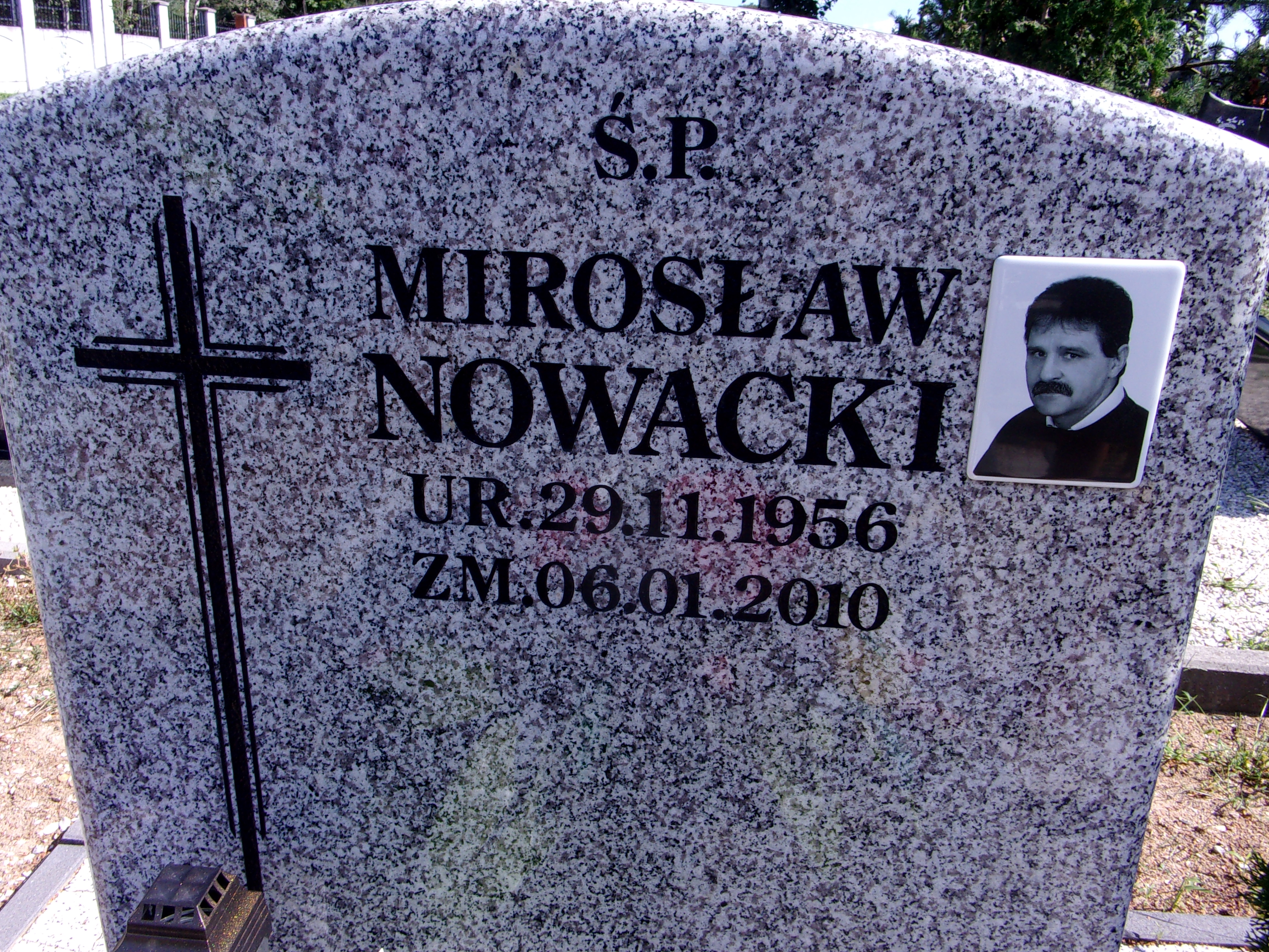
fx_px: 1063
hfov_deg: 61.7
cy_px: 476
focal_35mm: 29
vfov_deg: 48.2
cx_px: 622
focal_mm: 5.1
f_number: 10.8
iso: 80
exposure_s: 1/45
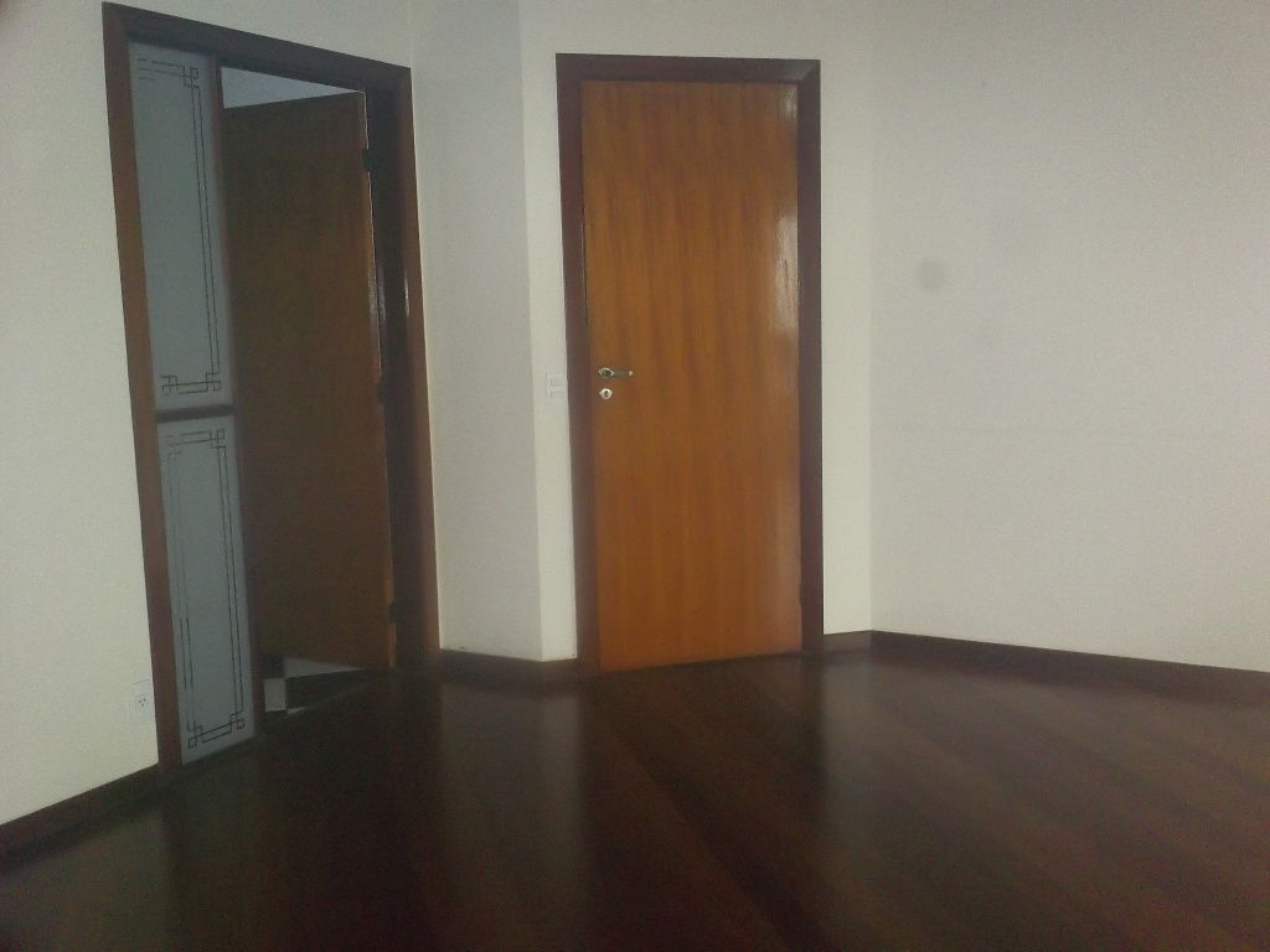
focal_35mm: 38
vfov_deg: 37.7
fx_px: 1394
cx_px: 635
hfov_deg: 49.0
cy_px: 476
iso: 360
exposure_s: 1/60
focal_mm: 6.3
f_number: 4.5
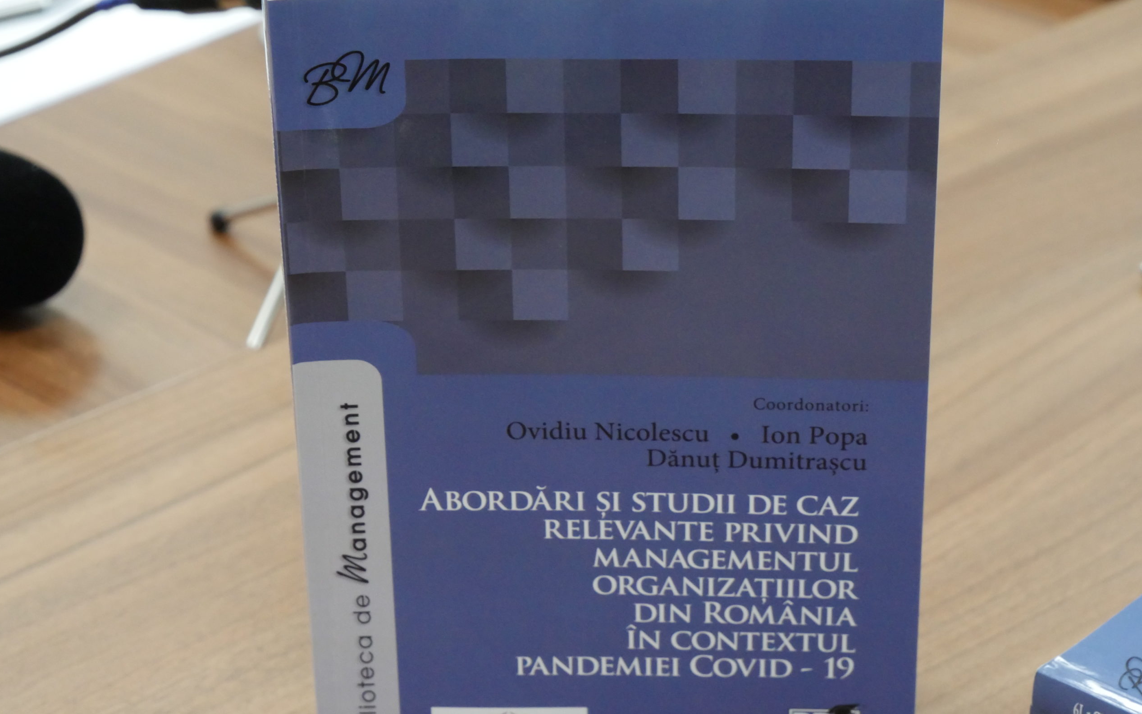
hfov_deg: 23.0
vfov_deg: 14.5
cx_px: 566
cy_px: 400
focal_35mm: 90
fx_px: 2801
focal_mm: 42
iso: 3200
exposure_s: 1/100
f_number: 5.5
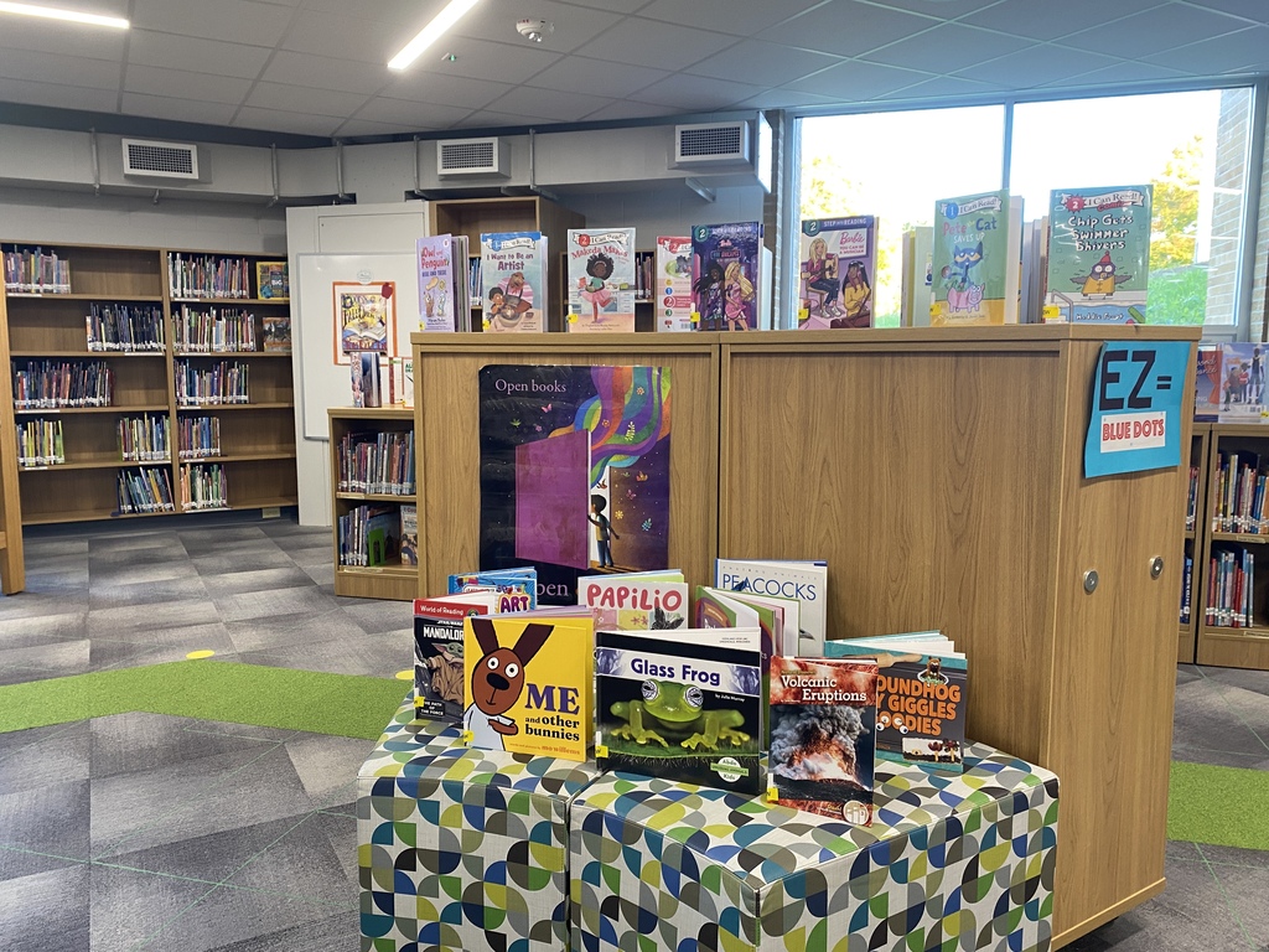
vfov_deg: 53.1
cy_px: 476
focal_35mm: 26
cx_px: 634
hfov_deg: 67.3
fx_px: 953
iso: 125
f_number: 1.8
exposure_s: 1/60
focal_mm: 4.25
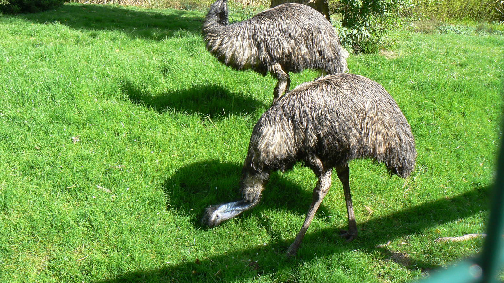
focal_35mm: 40
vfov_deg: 29.5
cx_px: 249
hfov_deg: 50.5
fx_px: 534
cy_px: 99
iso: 80
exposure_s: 1/160
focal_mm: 6
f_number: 5.6
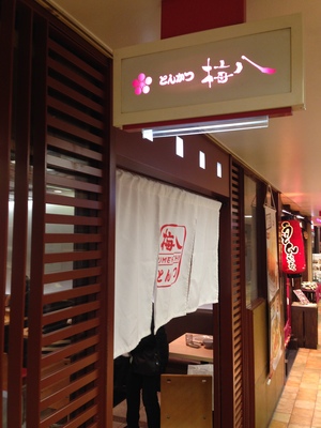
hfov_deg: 42.9
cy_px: 214
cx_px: 160
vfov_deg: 55.4
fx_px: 408
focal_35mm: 33
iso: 80
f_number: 2.4
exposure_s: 1/20
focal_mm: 4.12
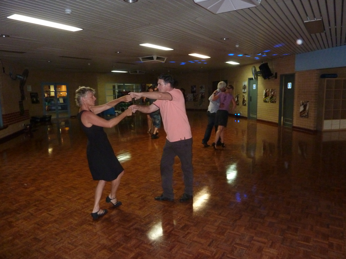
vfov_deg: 54.9
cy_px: 130
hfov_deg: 69.4
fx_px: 250
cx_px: 173
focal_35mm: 25
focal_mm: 4.1
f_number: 3.3
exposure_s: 1/30
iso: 500
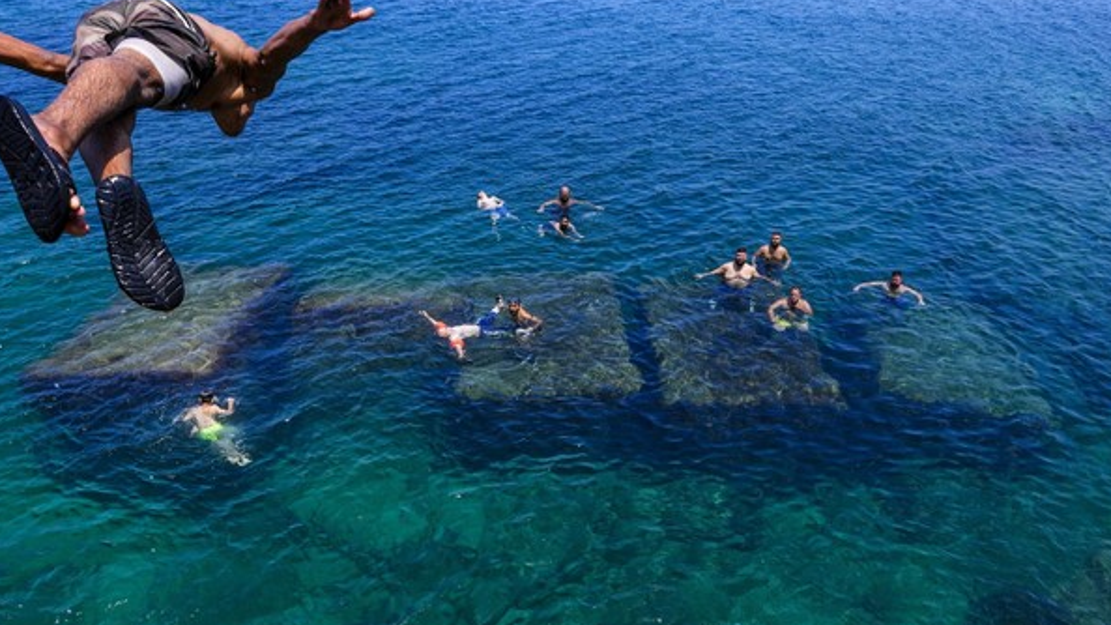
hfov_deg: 69.9
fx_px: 795
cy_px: 466
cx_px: 567
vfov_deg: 41.7
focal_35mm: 27
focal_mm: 17
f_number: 6.3
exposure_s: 1/1600
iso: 400
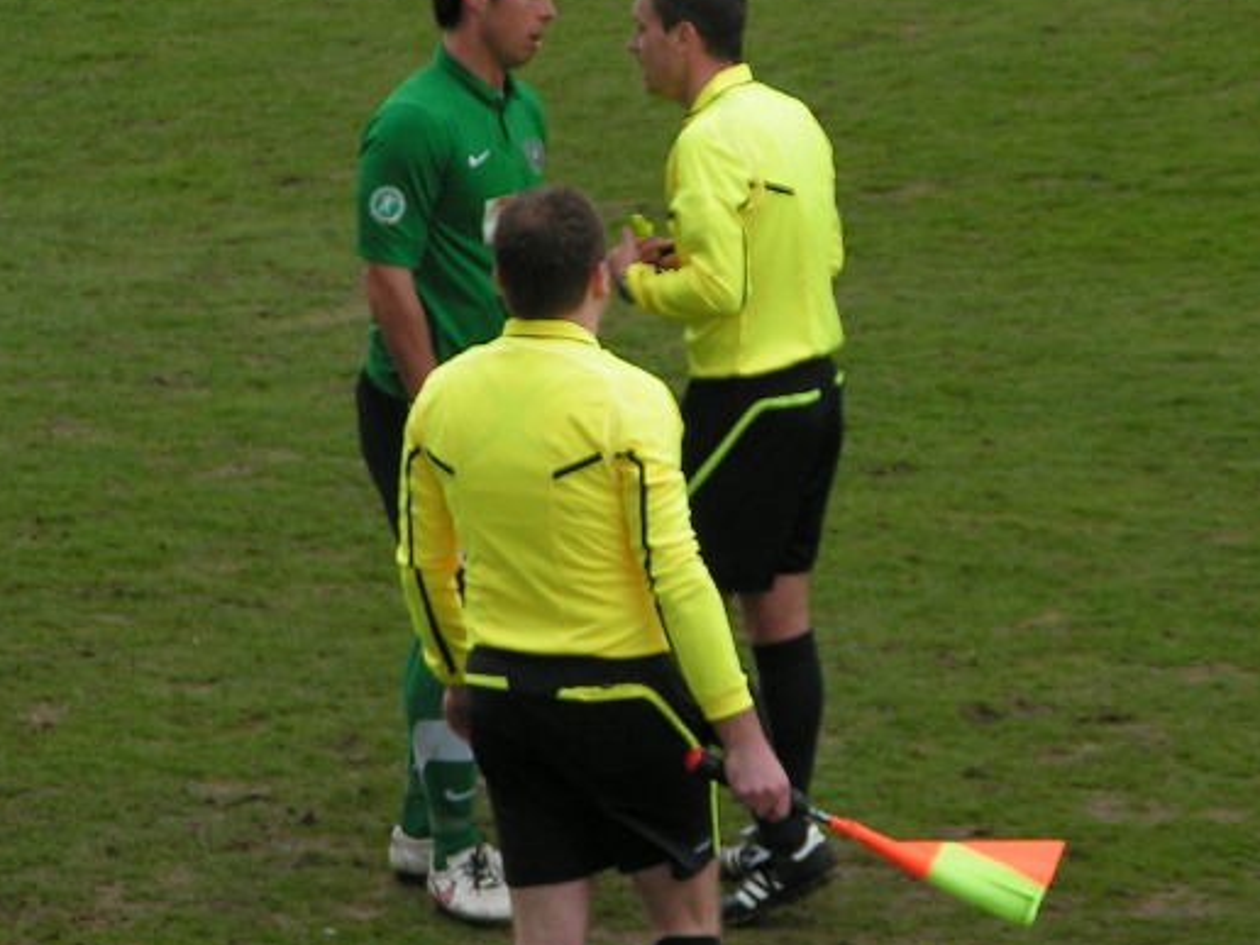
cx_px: 681
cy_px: 501
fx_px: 10155
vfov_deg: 5.3
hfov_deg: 7.1
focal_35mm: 279
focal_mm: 27.5
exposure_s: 1/200
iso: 50
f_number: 3.5
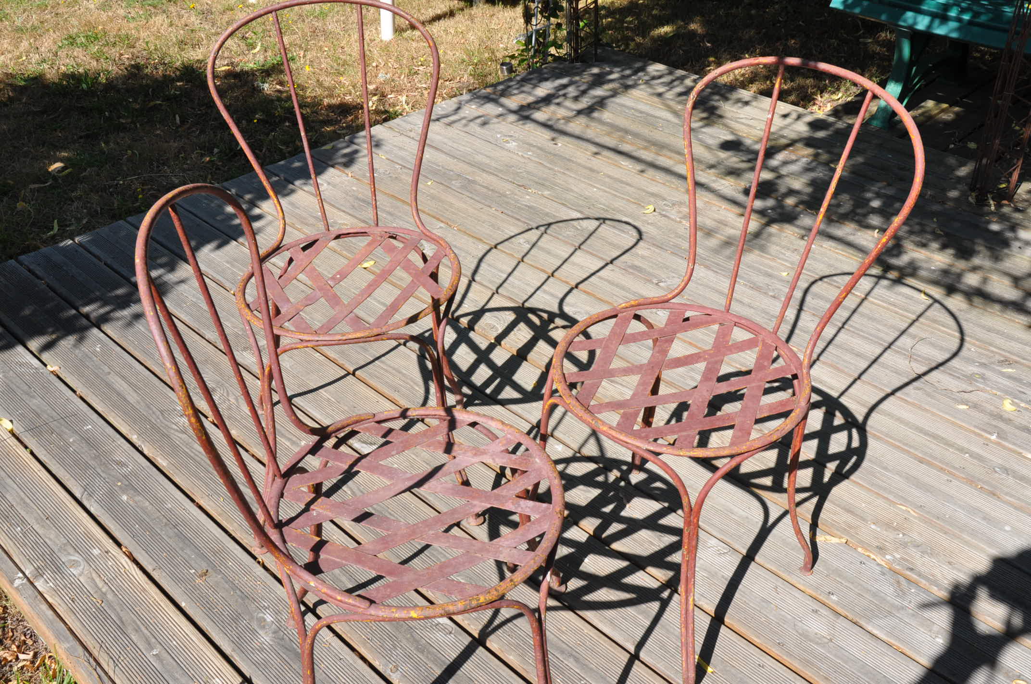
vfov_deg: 36.8
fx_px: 1030
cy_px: 342
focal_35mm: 36
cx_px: 516
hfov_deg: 53.2
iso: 250
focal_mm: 24
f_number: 13
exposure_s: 1/180
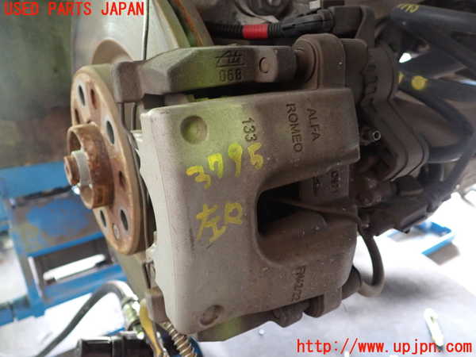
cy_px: 178
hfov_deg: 60.0
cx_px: 238
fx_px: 413
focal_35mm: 30
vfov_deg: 46.8
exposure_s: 1/25
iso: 800
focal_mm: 5.4
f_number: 2.3
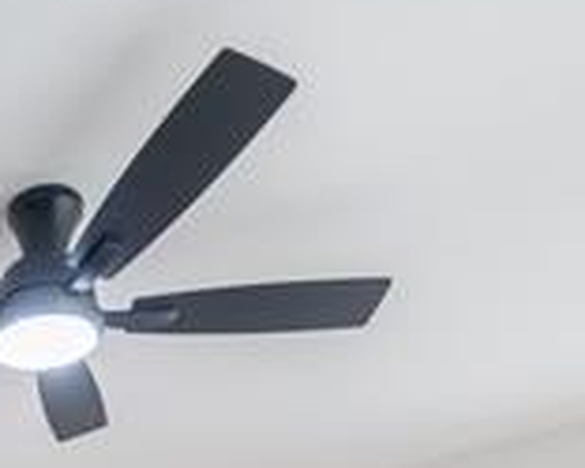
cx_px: -193
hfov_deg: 25.2
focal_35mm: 64
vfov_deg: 18.6
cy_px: 842
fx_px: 1109
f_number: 4
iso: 200
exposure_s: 1/320
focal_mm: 8
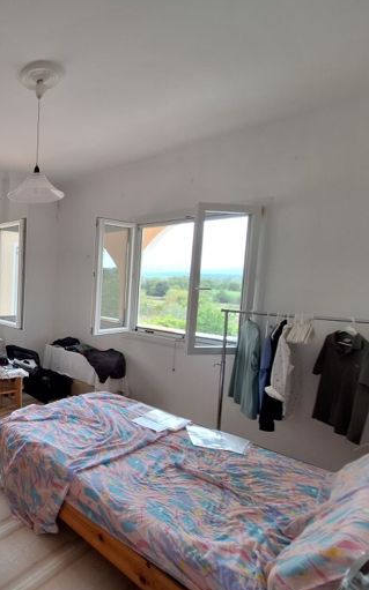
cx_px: -1
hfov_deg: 50.3
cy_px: 292
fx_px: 306
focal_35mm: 19
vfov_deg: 88.0
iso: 50
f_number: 2.2
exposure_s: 1/50
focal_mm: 1.74
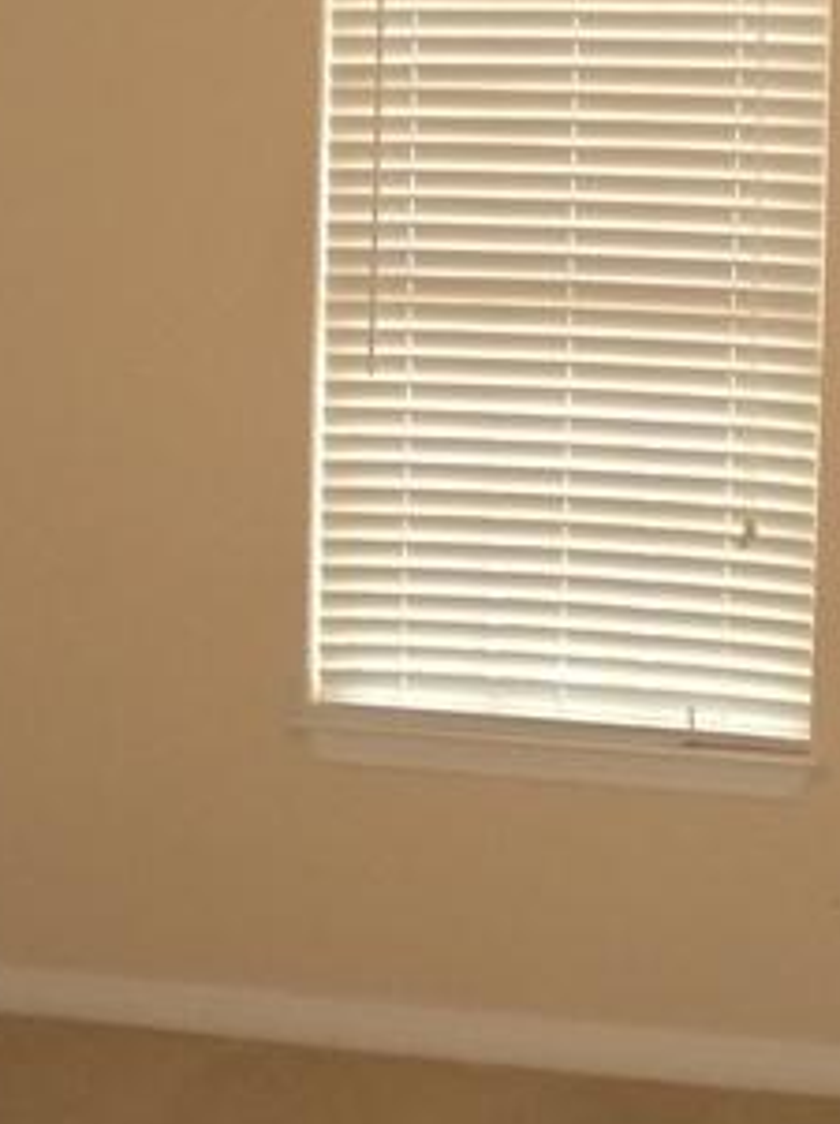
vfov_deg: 22.0
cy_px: 467
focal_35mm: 89
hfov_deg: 16.5
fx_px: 2886
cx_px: 511
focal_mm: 6.3
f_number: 3.1
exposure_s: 1/60
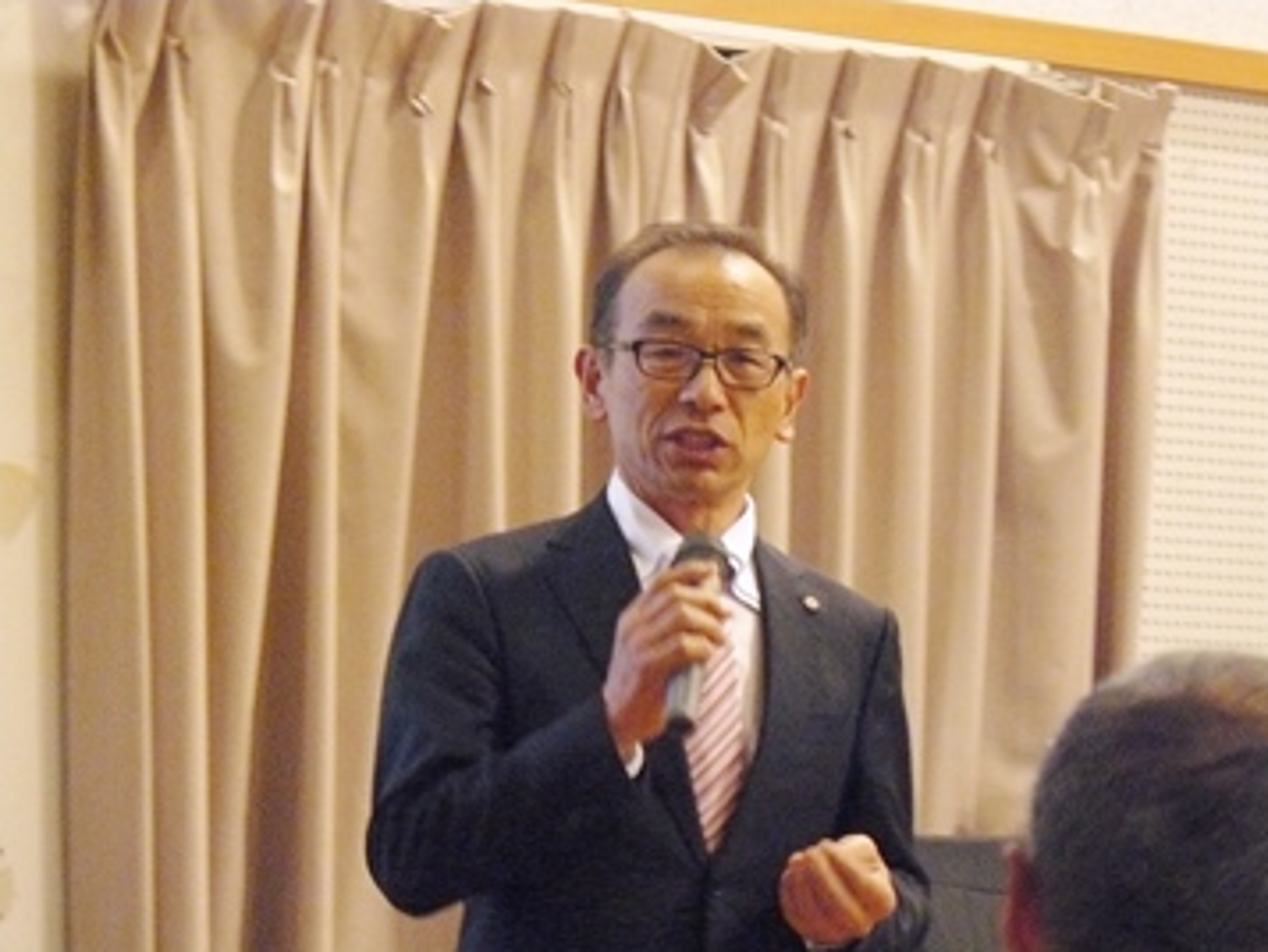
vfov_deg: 6.6
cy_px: 476
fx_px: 8245
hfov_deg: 8.8
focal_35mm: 225
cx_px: 632
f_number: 3.3
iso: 800
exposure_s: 1/13
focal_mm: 37.1
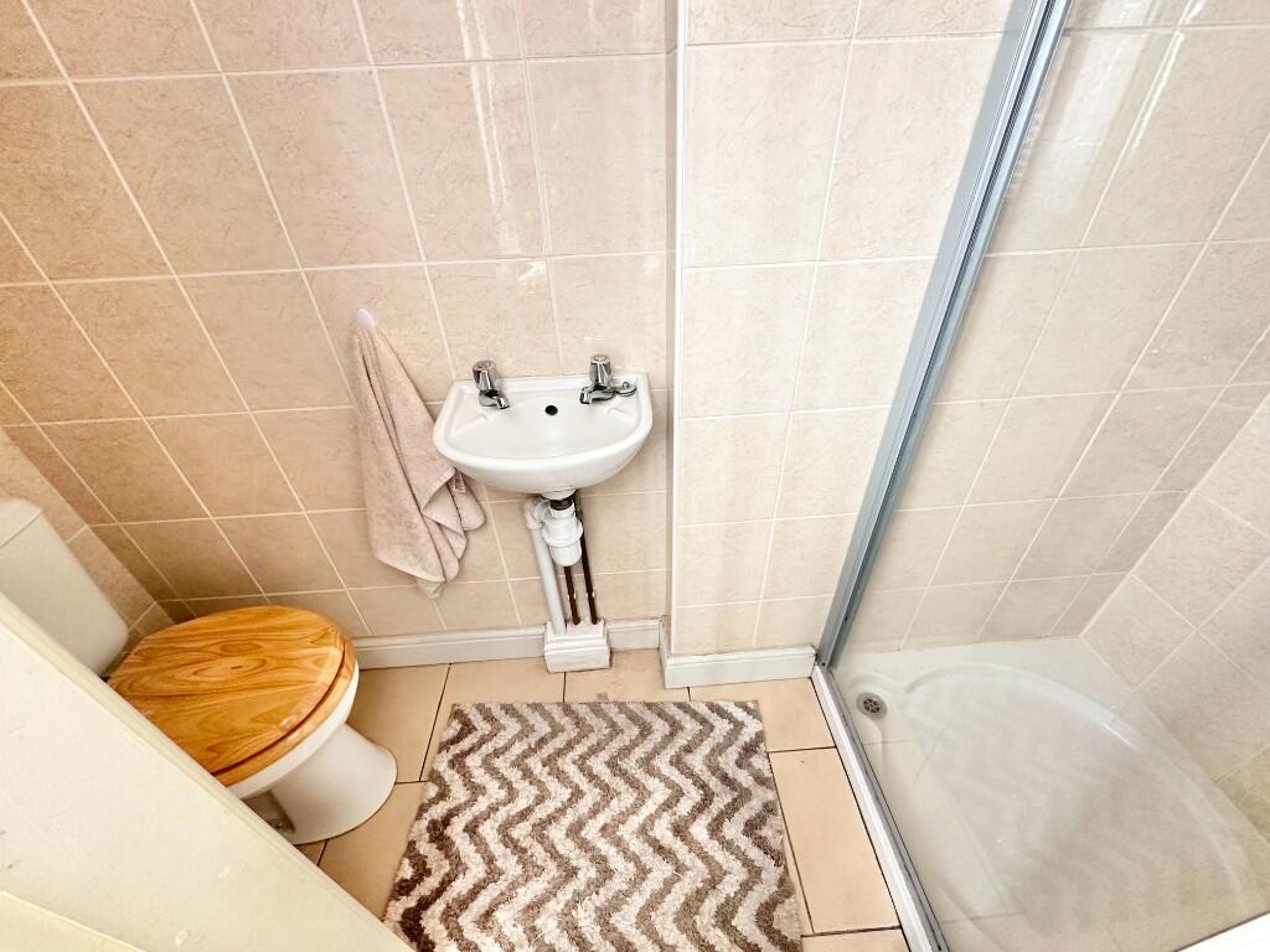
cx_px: 635
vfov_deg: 85.7
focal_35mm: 14
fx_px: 514
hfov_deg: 102.1
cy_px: 476
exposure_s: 1/60
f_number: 2.2
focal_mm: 2.22
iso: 320
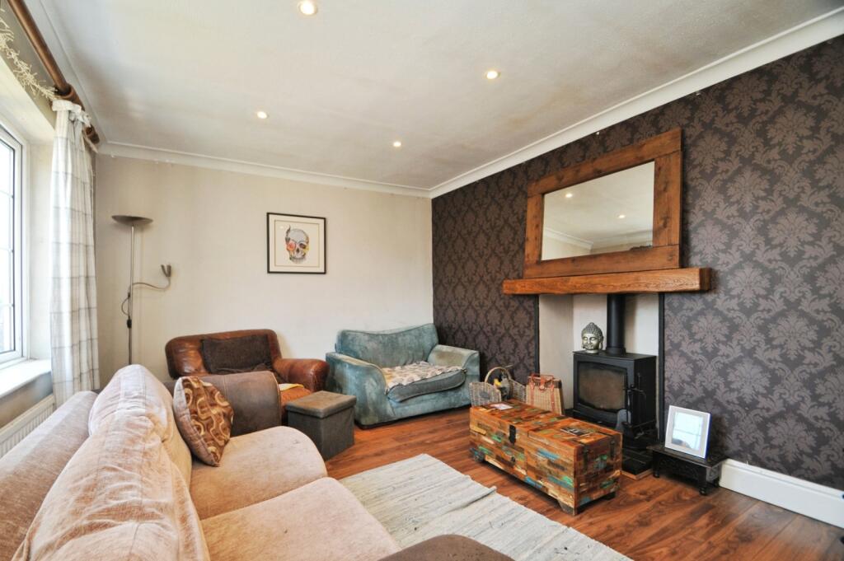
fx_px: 351
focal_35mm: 15
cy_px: 280
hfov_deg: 100.4
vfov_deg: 77.2
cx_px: 422
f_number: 6.3
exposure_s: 1/30
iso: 400
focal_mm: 10
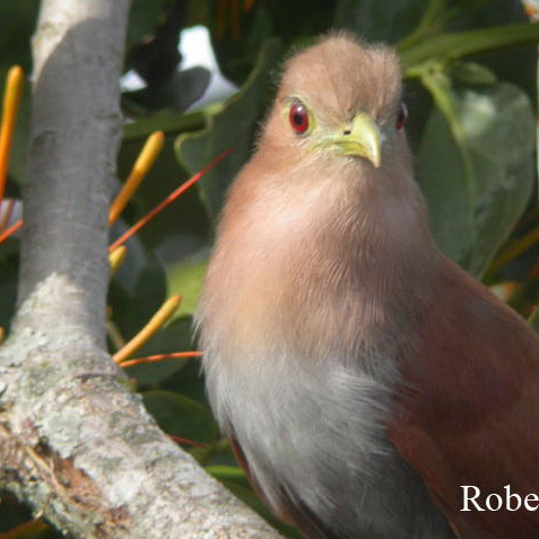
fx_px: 2572
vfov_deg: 12.0
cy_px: 269
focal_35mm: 146
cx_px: 329
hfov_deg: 12.0
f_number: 4.4
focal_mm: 25.5
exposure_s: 1/54.4
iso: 100
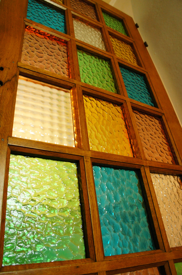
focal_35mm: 27
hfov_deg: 47.8
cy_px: 138
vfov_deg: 67.4
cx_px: 91
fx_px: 205
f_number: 4
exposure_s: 1/60
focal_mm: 18
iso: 1600
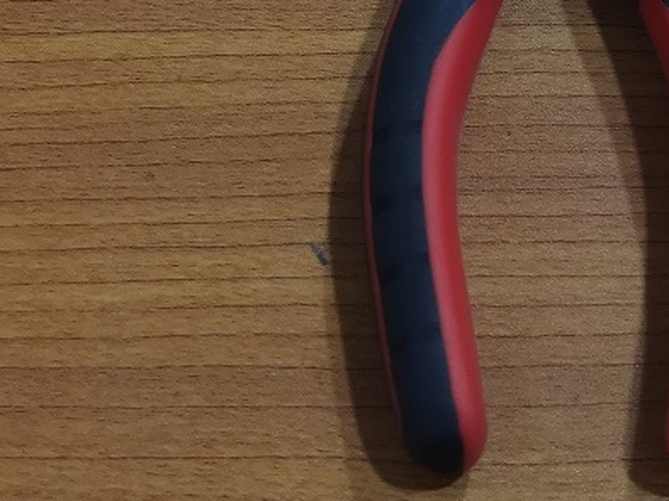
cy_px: -107
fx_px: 2028
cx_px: 509
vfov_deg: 13.7
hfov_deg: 18.6
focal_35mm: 105
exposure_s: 1/33
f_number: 2
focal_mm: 8.16
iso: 674
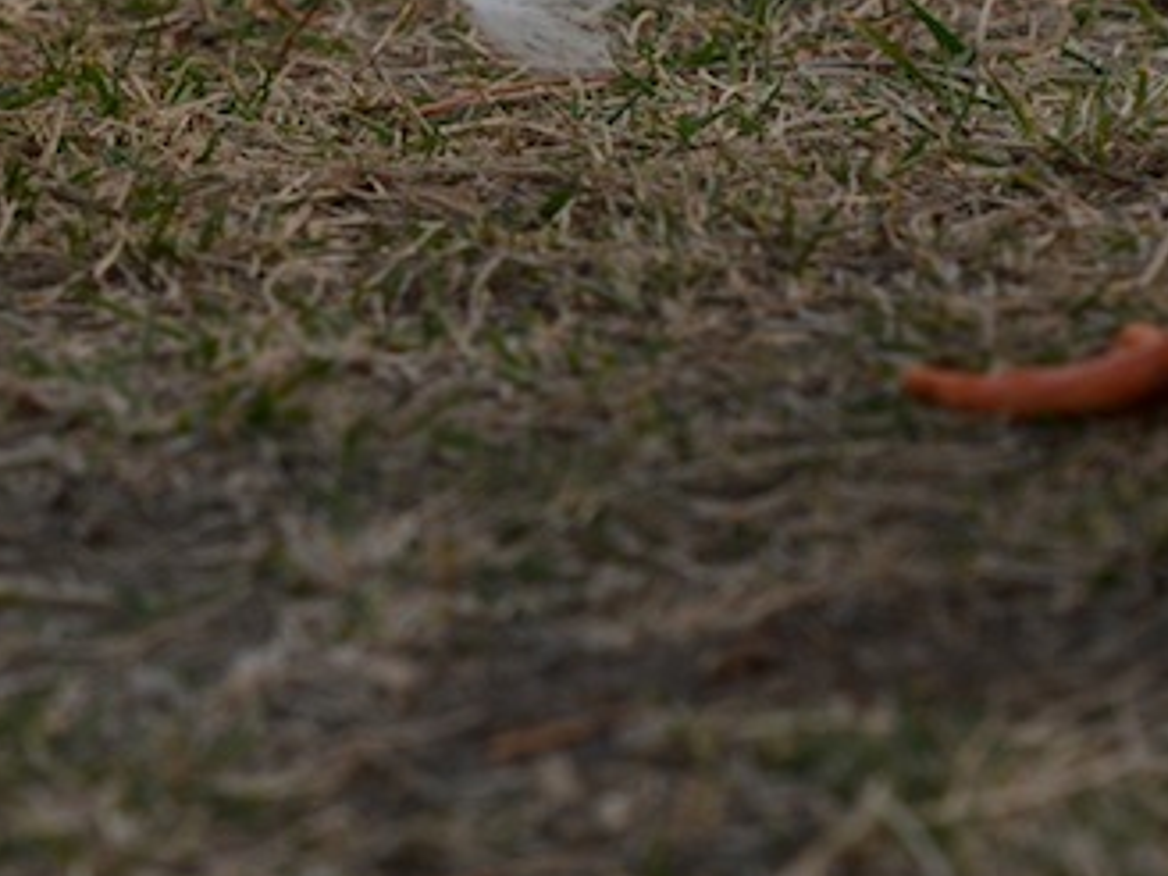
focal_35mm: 712
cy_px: -687
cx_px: 260
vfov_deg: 2.1
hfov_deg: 2.8
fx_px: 24024
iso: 640
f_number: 5
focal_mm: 150
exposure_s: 1/1000
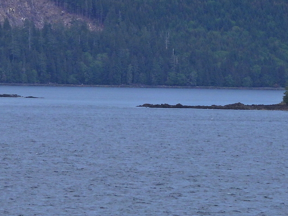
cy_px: -24
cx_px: 72
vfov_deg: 3.1
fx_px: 4043
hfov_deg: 4.1
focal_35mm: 486
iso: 100
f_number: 4.5
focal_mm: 35.7
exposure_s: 1/1250
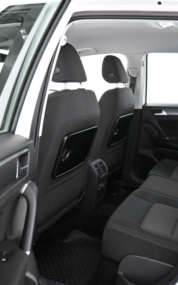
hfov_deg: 33.1
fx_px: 287
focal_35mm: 37
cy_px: 143
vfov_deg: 52.8
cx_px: 152
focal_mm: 16
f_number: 3.5
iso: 4000
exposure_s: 1/50
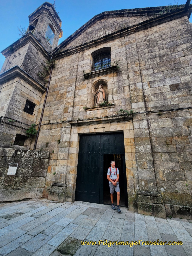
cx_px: 96
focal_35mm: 13
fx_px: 96
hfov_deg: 89.9
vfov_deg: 106.2
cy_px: 128
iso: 64
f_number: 2.2
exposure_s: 1/60
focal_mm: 2.2
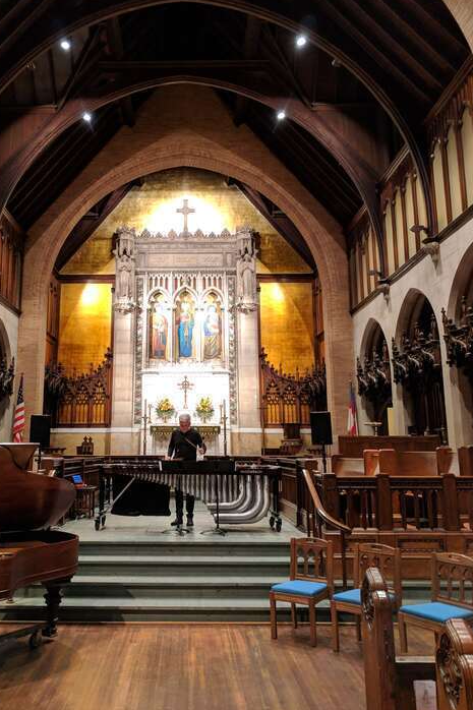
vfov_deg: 60.2
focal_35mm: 31
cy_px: 329
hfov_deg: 42.0
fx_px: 611
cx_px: 176
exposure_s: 1/40
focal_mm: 4.67
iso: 389
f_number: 2
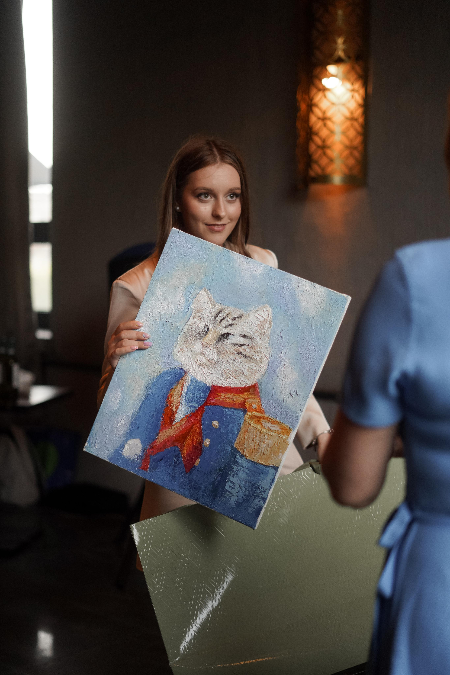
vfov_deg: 39.6
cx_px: 225
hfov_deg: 27.0
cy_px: 338
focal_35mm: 50
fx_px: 937
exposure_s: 1/1000
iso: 1000
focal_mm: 50
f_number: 1.8
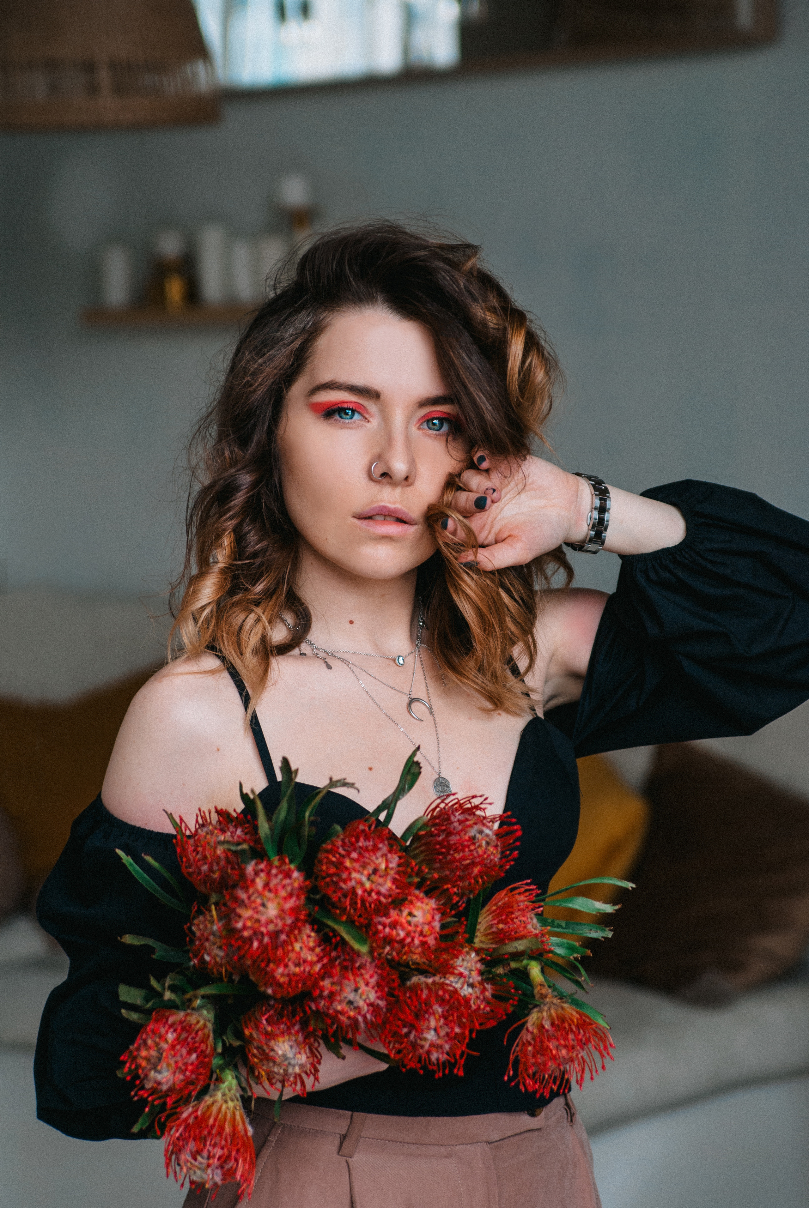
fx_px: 3781
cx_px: 404
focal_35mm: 112
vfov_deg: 18.2
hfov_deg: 12.2
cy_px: 604
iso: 100
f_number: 2.8
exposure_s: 1/100
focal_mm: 75
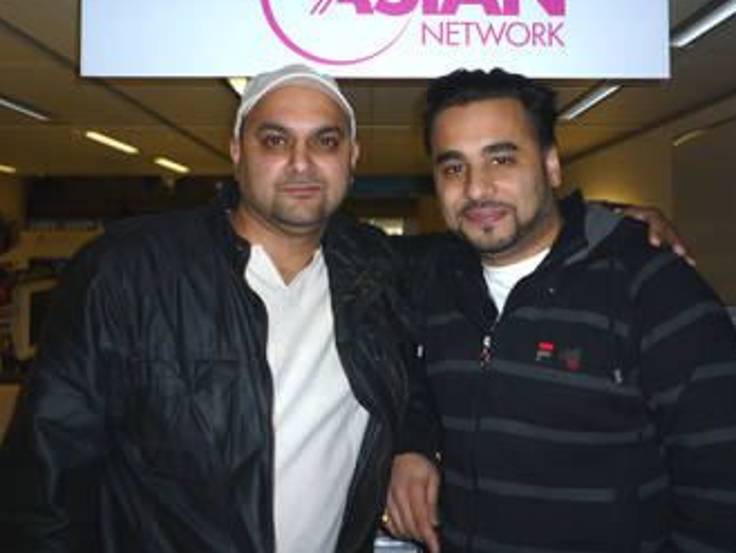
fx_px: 787
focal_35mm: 37
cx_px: 396
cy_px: 229
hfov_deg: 50.1
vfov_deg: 38.6
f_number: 3.3
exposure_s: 1/30
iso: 100
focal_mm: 5.2
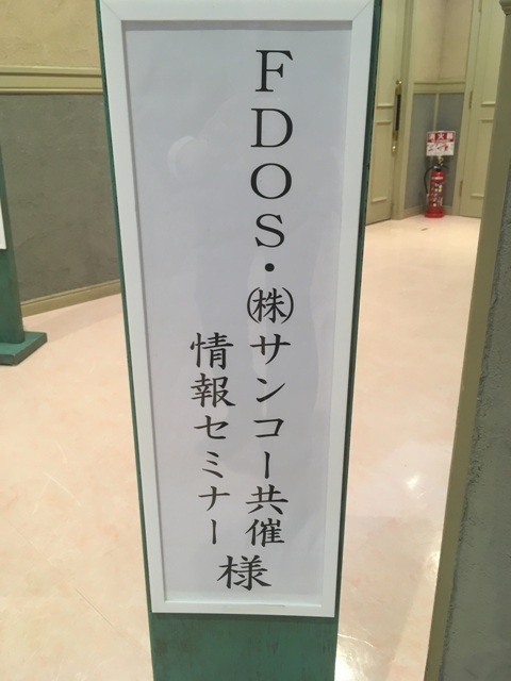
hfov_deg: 48.2
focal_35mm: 29
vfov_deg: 61.7
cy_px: 340
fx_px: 571
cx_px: 256
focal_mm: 4.15
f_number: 2.2
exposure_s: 1/30
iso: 50
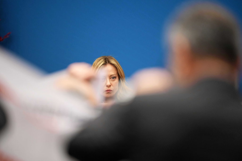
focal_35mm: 300
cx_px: 121
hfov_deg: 6.9
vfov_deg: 4.6
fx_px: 2017
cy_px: 80
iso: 2500
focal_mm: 300
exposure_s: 1/500
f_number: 2.8
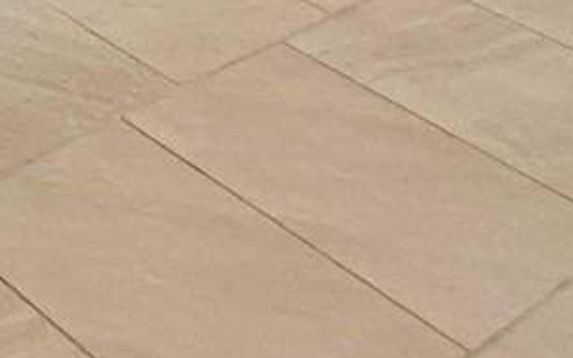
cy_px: -764
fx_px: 1233
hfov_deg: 16.7
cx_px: -674
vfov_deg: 10.5
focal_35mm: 79
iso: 160
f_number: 2.2
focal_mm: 2.22
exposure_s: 1/120
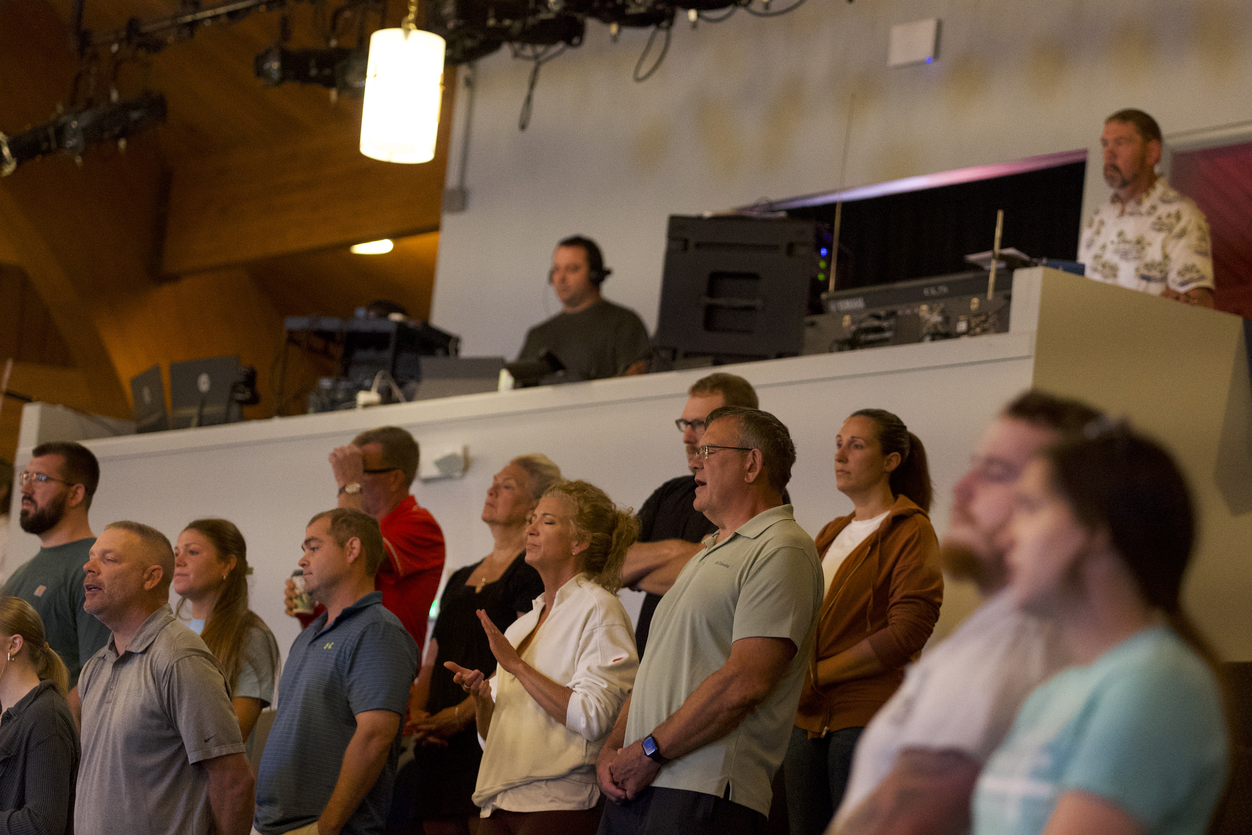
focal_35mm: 128
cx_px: 626
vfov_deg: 10.8
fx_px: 4434
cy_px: 418
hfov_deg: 16.1
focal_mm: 85
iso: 5000
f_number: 2
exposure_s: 1/250
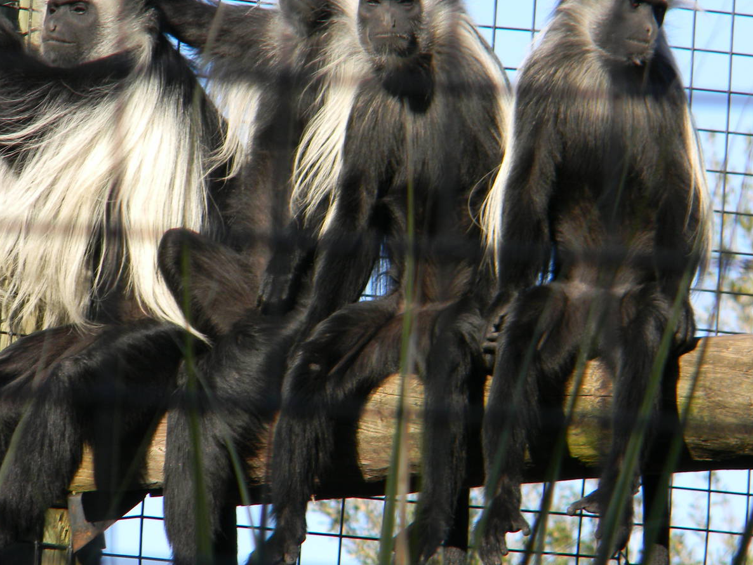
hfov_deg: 5.3
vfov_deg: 4.0
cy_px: 276
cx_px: 287
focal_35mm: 375
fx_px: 8159
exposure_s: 1/161
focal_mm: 50.4
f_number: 5.4
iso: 80
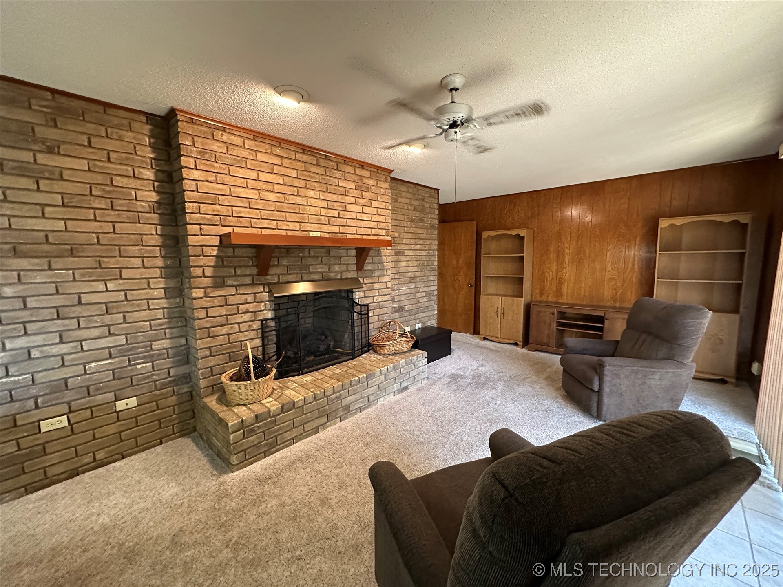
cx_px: 392
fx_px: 317
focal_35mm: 14
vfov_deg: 85.7
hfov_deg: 102.1
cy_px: 294
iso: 500
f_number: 2.2
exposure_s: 1/60
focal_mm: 2.22
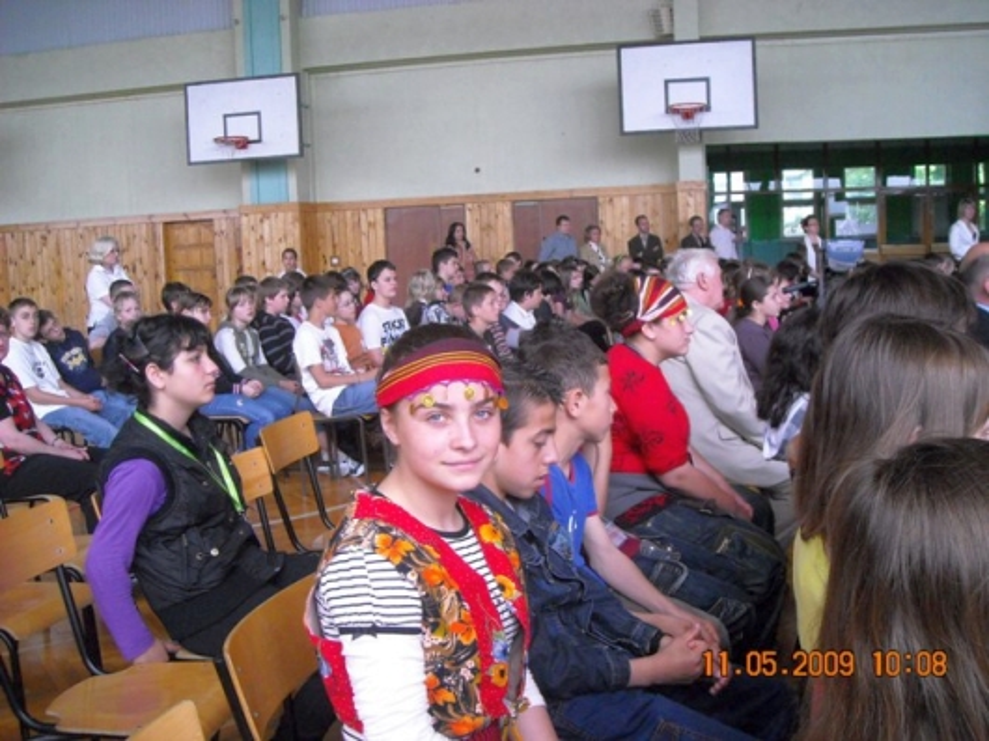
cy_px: 370
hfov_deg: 52.6
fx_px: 1000
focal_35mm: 35
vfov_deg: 40.7
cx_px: 494
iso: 383
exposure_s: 1/250
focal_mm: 5.7
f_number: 2.8
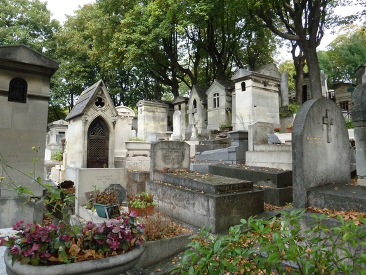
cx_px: 186
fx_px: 275
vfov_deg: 53.1
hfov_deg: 67.3
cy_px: 133
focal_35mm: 26
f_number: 3.3
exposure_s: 1/500
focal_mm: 4.1
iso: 250
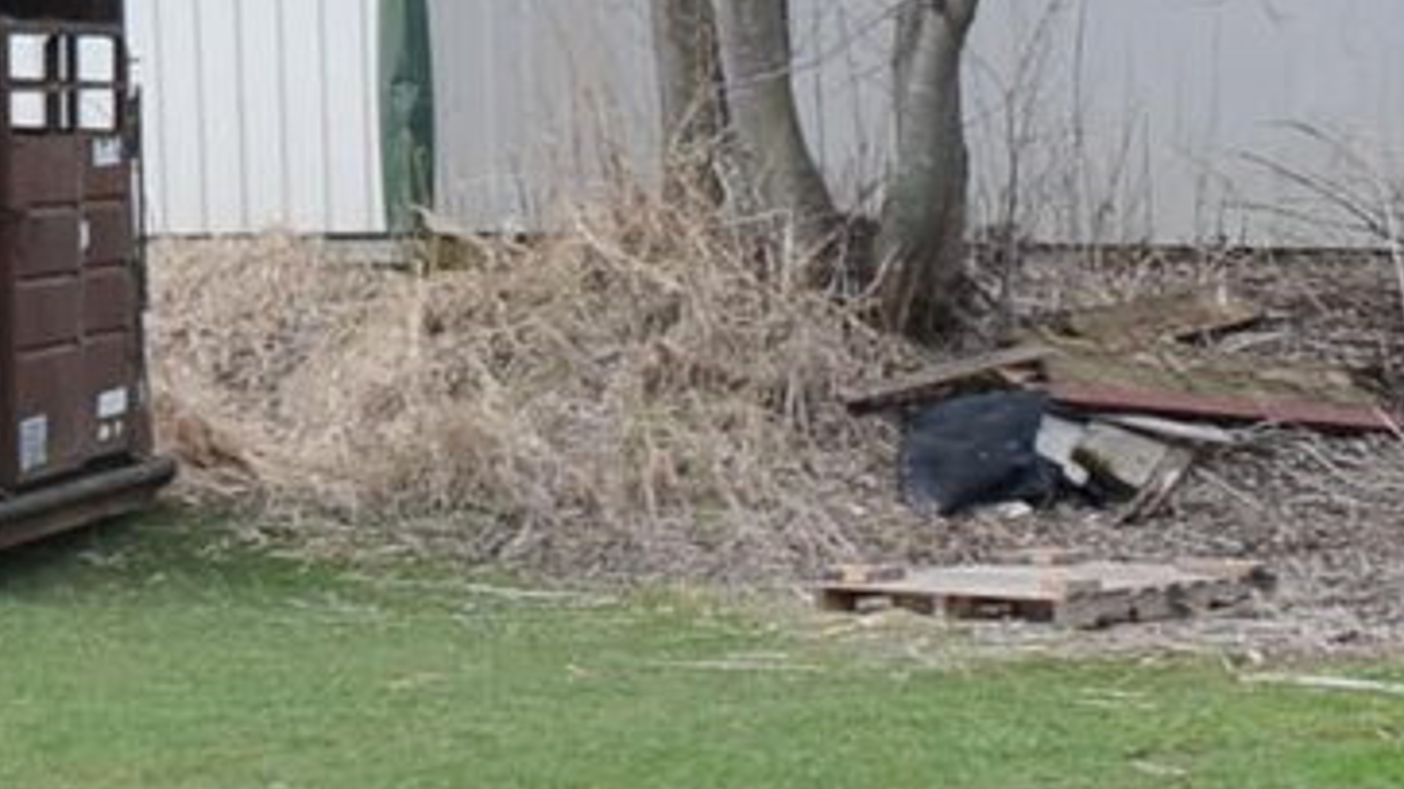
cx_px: 1040
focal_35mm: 148
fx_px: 5509
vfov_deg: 7.8
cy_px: 1688
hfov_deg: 14.5
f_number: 8
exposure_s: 1/250
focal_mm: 20
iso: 250
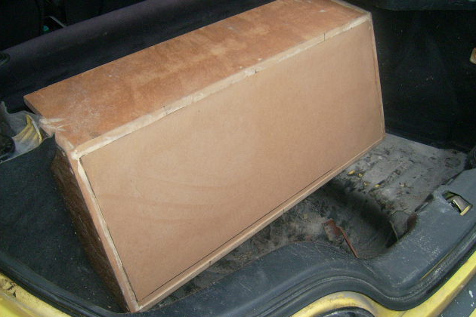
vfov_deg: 35.9
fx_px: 489
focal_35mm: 37
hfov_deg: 51.9
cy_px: 163
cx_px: 240
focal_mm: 5.95
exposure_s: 1/60
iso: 100
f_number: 2.8
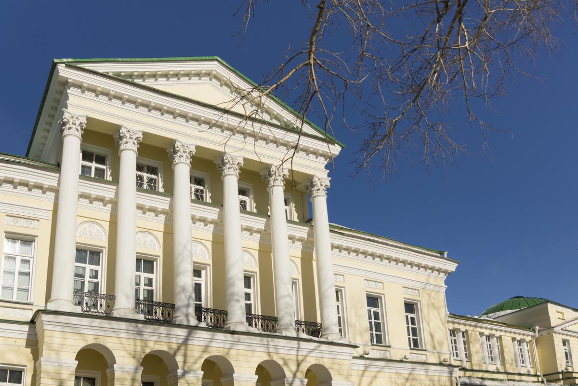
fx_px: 482
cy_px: 193
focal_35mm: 30
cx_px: 289
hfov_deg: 61.9
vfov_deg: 43.6
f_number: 4
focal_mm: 20
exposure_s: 1/2000
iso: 100
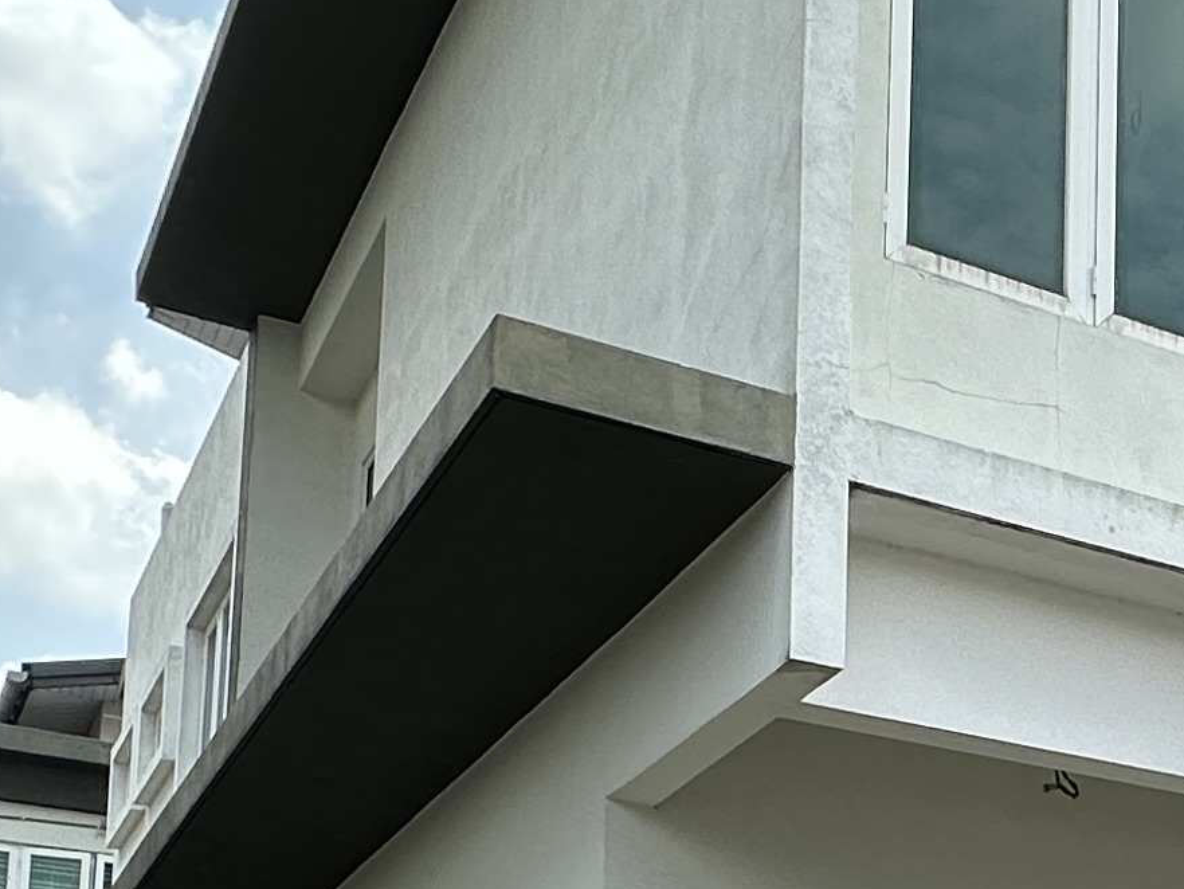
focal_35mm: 64
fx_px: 2190
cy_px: 1143
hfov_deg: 27.8
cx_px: 1279
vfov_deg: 20.9
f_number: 2.2
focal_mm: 2.22
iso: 40
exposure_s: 1/707
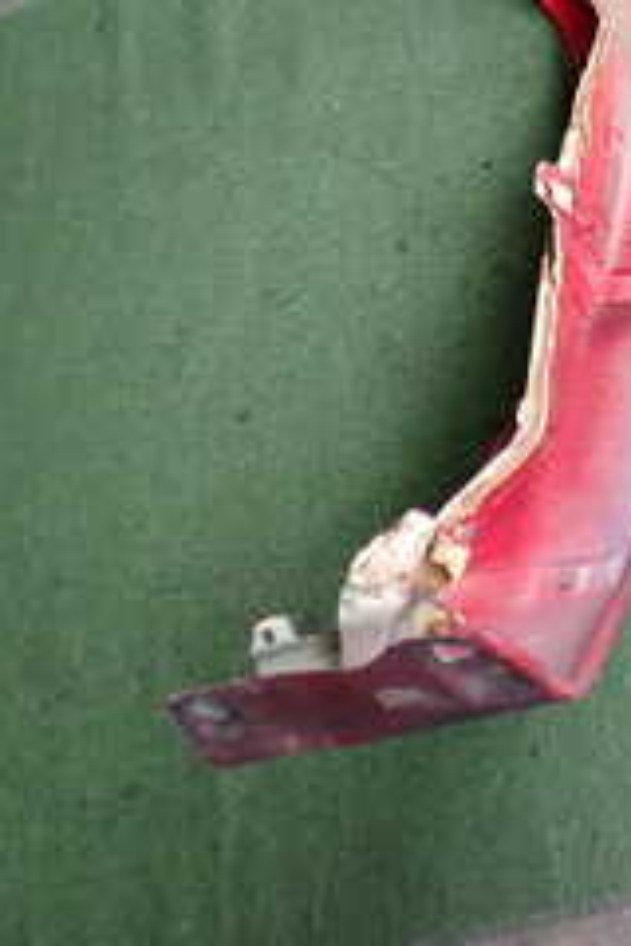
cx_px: 1144
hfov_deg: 15.1
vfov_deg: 25.1
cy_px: 67
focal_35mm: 78
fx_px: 2051
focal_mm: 5.4
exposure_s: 1/125
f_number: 2.3
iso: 200
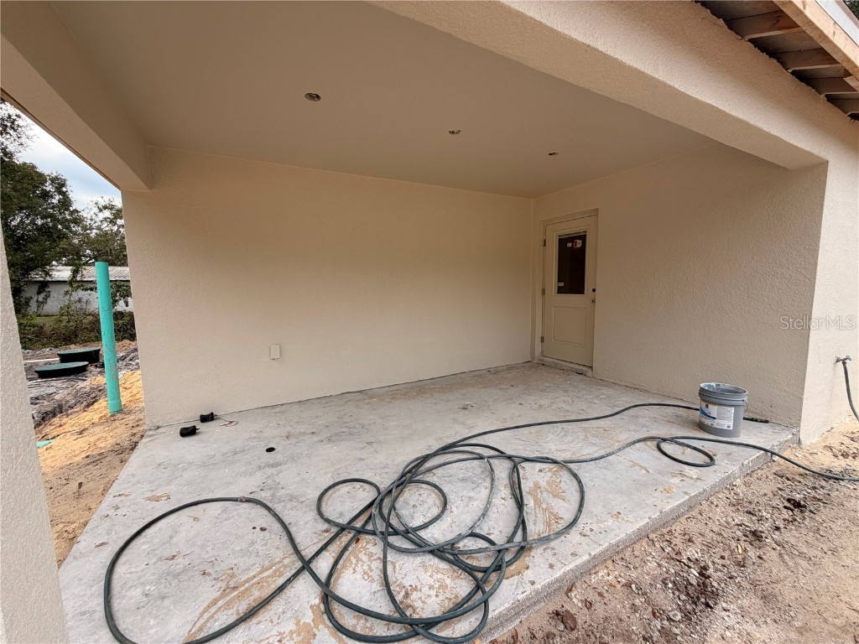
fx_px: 347
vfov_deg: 85.7
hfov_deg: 102.1
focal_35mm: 14
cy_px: 322
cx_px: 430
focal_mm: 2.22
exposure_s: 1/502
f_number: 2.2
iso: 50
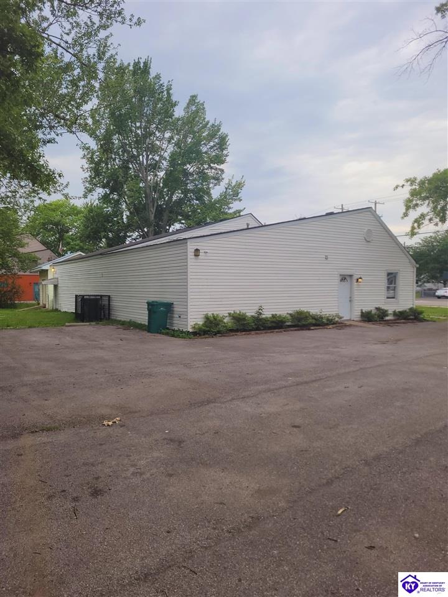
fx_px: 449
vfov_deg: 67.3
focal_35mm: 26
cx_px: 224
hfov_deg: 53.1
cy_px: 298
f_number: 1.8
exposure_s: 1/197
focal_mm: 5.4
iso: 40
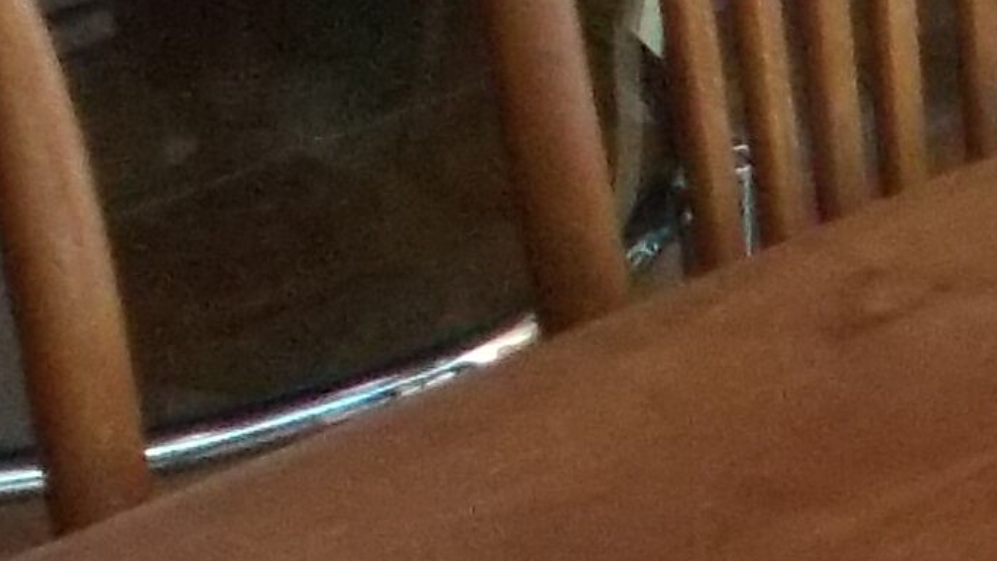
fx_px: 6608
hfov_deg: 8.3
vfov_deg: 4.8
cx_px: 1855
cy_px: 1104
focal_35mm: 250
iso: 400
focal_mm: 6
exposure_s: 1/250
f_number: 3.6
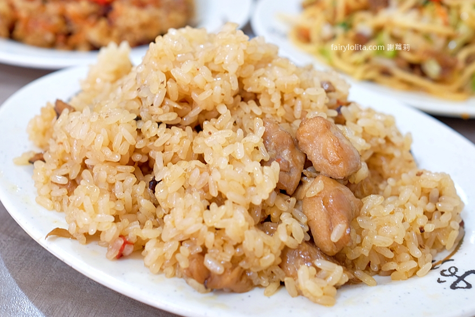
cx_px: 235
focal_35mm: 36
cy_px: 158
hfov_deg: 53.1
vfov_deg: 36.9
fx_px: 475
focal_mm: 23
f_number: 3.6
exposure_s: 1/30
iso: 500
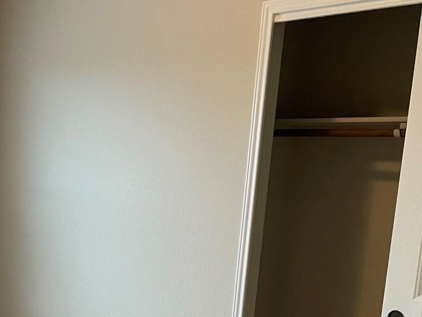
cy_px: 288
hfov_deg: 28.4
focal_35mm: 63
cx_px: -23
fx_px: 768
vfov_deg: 22.7
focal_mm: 4.2
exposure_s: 1/60
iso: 125
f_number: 1.6
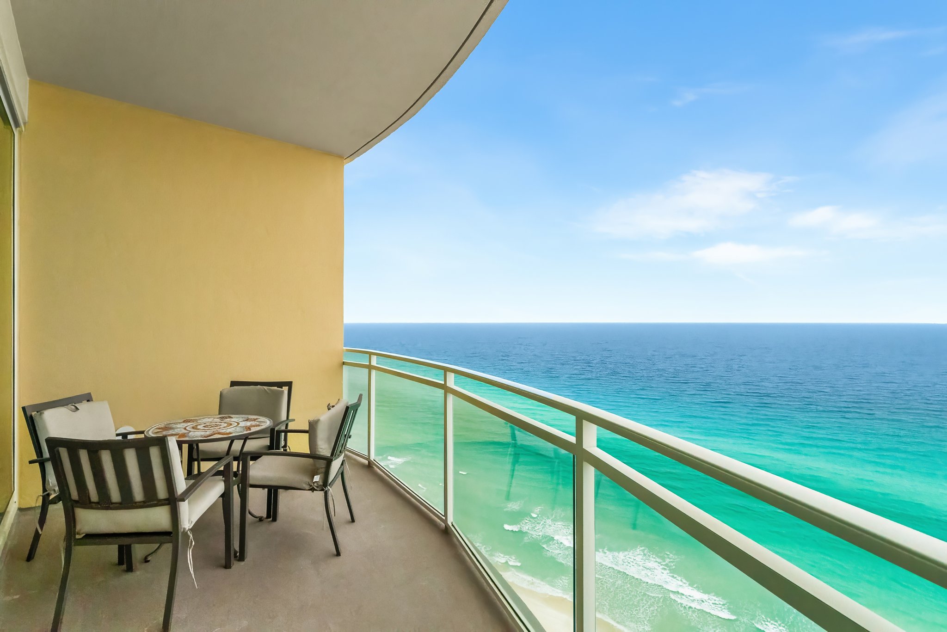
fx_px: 460
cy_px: 316
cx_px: 474
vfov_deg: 68.9
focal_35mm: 18
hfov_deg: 91.6
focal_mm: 17.5
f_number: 9
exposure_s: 1/4000
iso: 12800
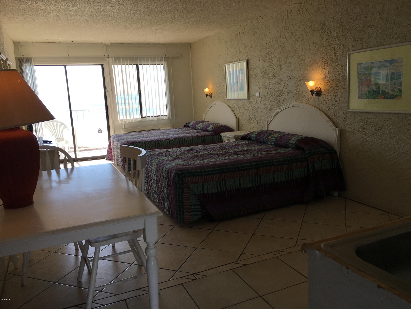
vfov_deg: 48.2
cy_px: 154
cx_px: 206
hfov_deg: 61.7
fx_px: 344
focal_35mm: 29
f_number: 2.2
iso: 25
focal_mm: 4.15
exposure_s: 1/364
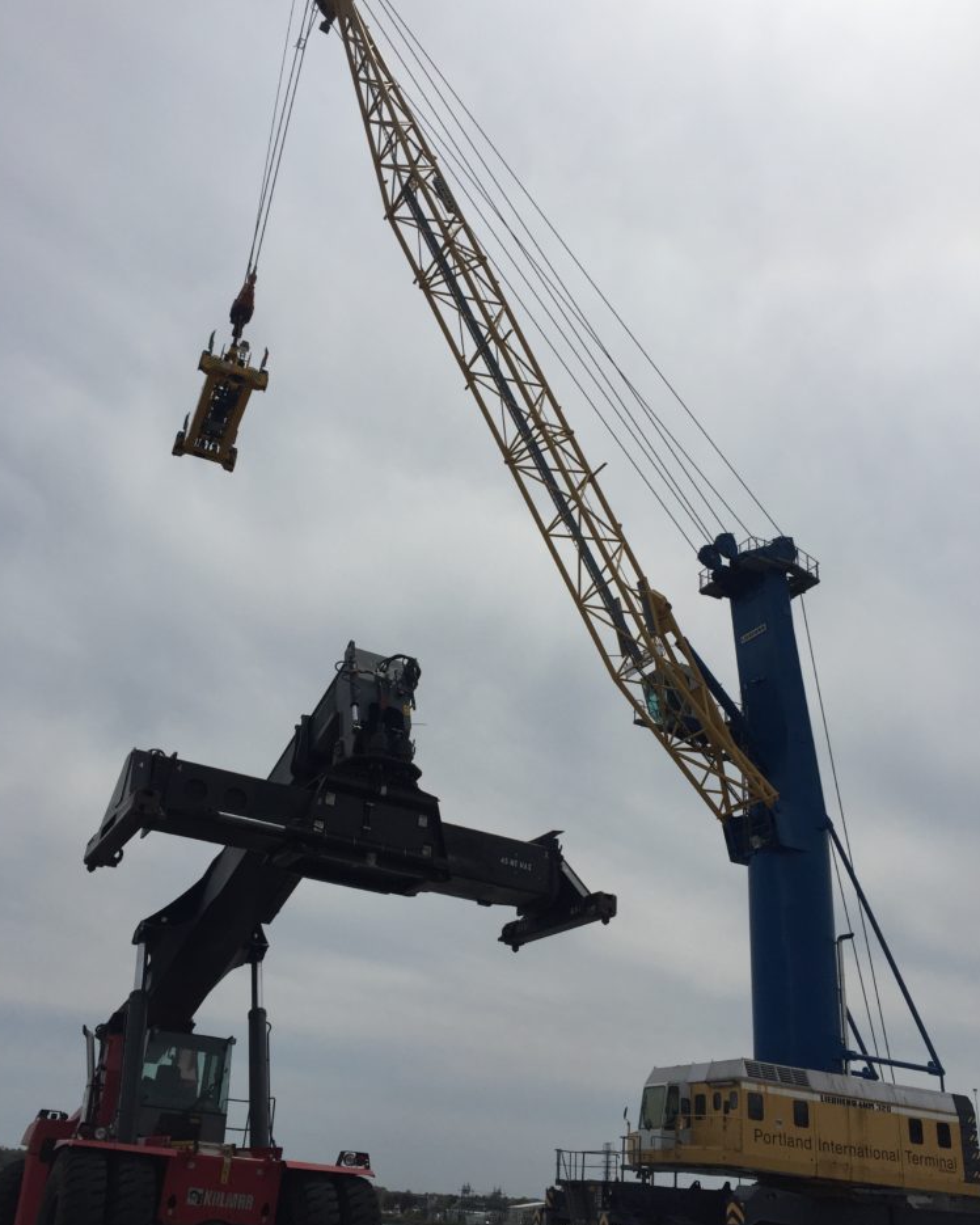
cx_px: 486
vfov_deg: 57.2
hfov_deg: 47.1
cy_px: 626
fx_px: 1124
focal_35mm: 31
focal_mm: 4.15
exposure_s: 1/9901
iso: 32
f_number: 2.2
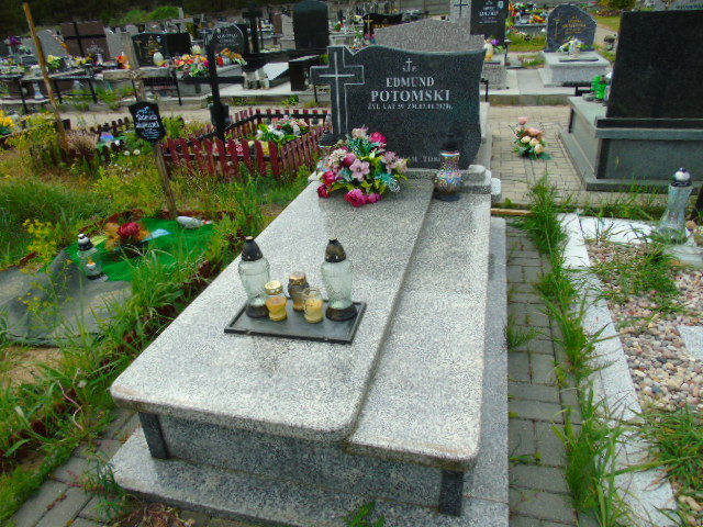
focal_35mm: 25
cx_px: 352
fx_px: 508
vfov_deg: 54.9
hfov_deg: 69.4
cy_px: 264
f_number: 3.4
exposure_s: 1/640
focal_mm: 4.4
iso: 80
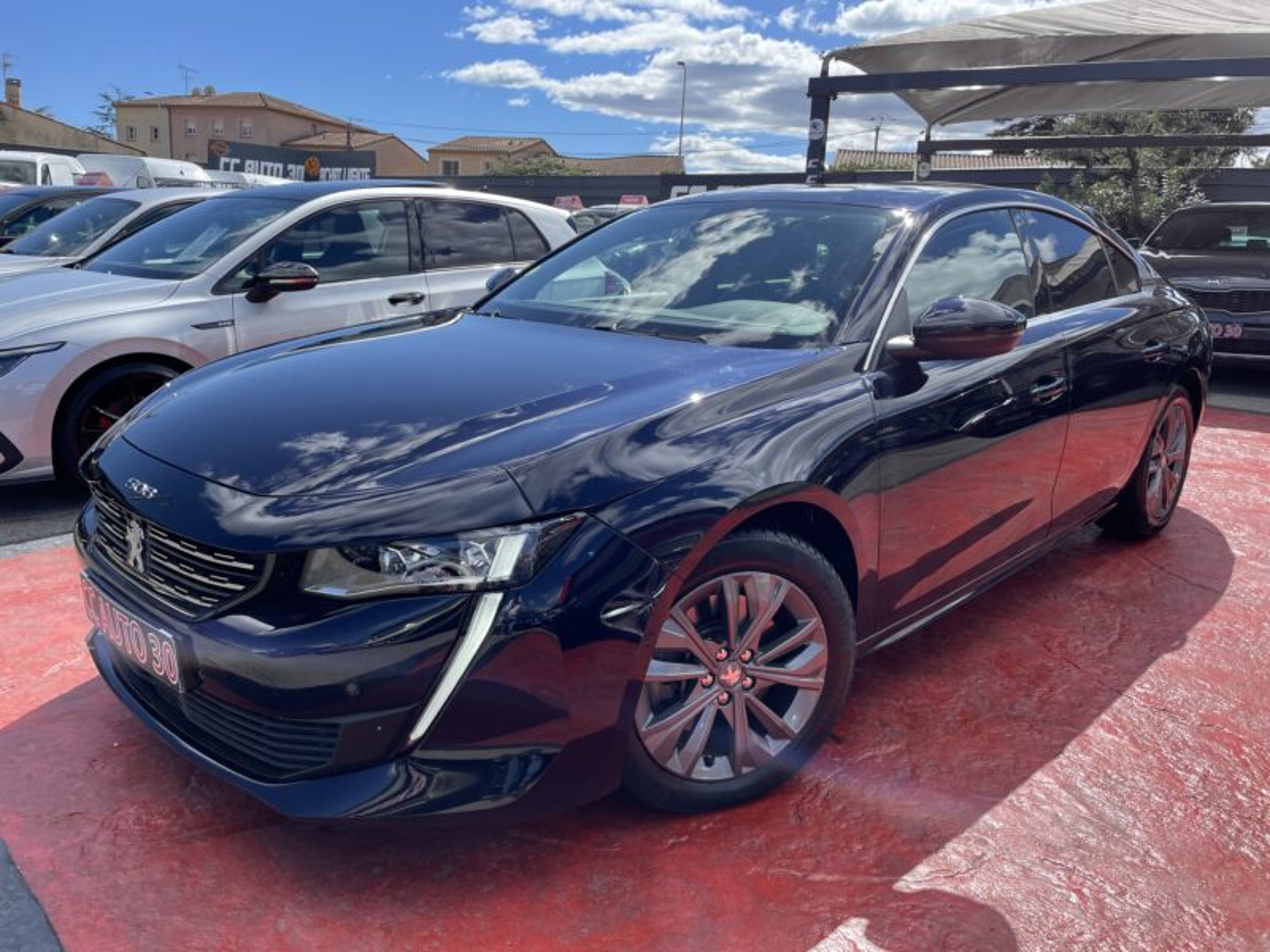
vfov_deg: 53.1
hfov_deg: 67.3
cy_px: 476
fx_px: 954
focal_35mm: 26
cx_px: 635
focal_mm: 4.2
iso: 32
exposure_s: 1/1984
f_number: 1.6
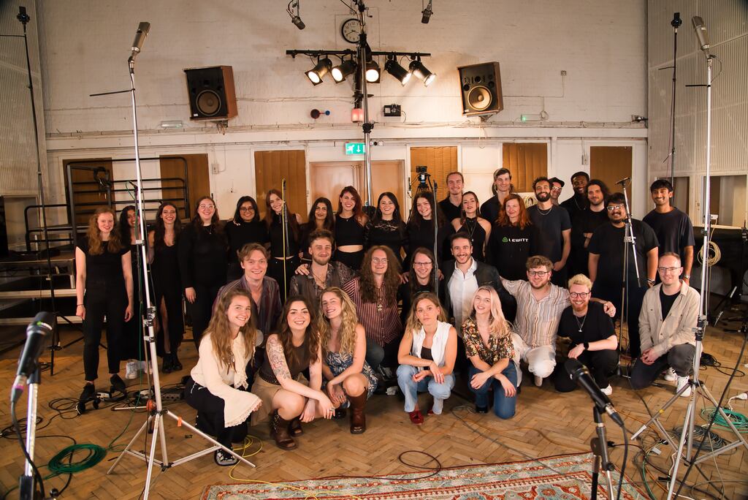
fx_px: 499
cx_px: 374
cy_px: 250
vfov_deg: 53.2
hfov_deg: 73.7
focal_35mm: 24
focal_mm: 24
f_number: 4
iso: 1000
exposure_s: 1/80
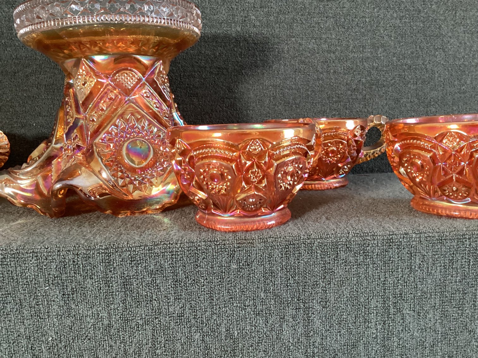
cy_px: 179
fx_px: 428
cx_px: 239
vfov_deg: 45.4
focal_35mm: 31
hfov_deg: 58.3
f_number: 2.4
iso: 320
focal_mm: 3.3
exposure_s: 1/33
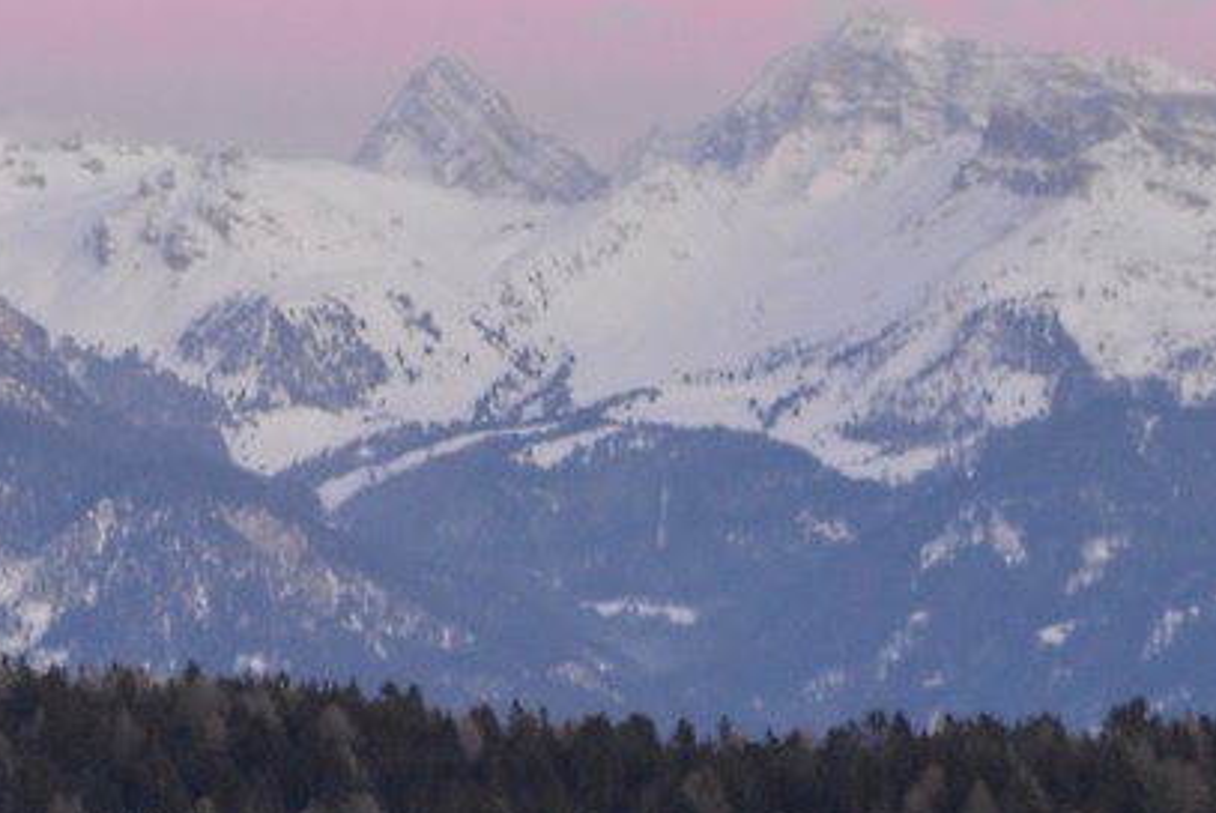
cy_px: 810
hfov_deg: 4.4
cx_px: 956
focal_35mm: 472
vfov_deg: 2.9
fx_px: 15954
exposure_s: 1/80
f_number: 6.3
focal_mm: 80
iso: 560
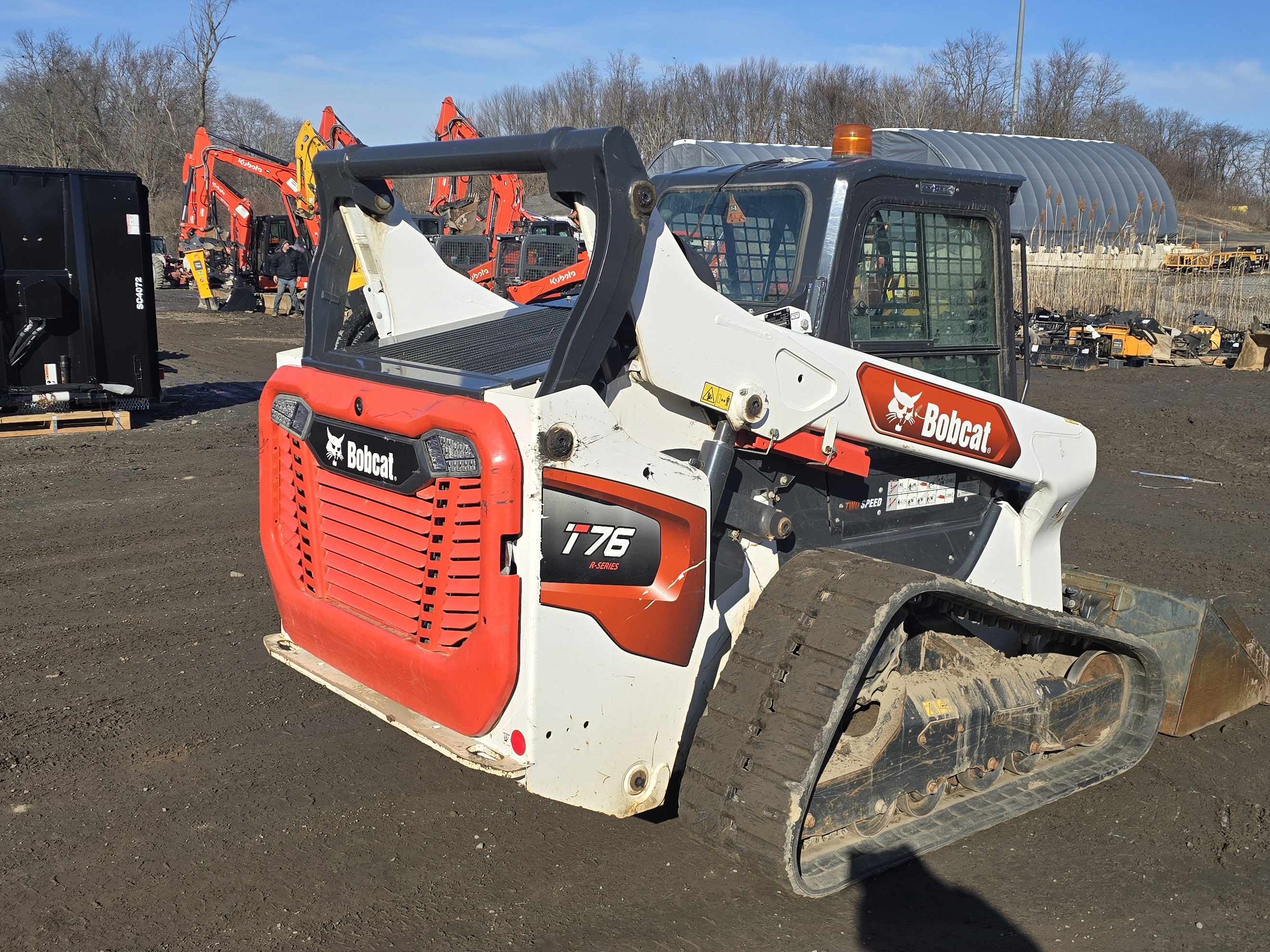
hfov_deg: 52.6
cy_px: 467
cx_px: 686
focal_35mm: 35
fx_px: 1284
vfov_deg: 40.7
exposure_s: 1/1027
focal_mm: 6.3
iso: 12
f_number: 1.7
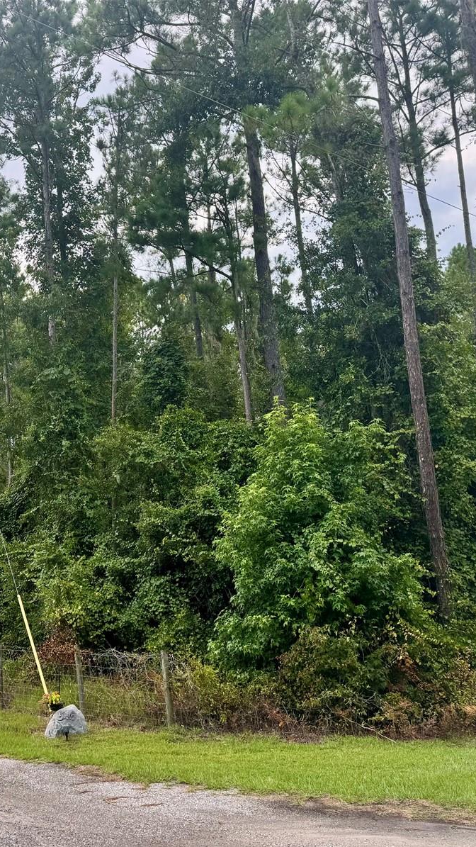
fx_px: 786
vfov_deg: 56.6
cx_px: 38
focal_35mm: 35
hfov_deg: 31.9
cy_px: 425
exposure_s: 1/464
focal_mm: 6.76
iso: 80
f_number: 1.78
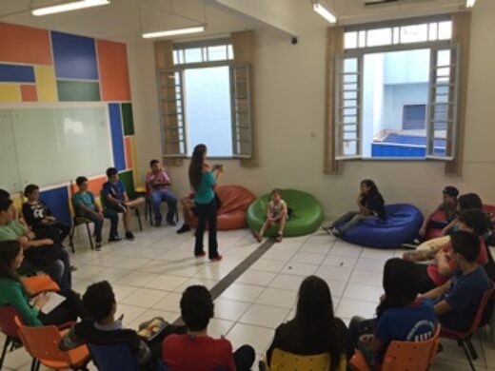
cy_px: 186
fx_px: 415
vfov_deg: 48.2
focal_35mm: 29
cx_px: 248
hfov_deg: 61.7
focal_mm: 4.15
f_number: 2.2
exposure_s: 1/120
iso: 40
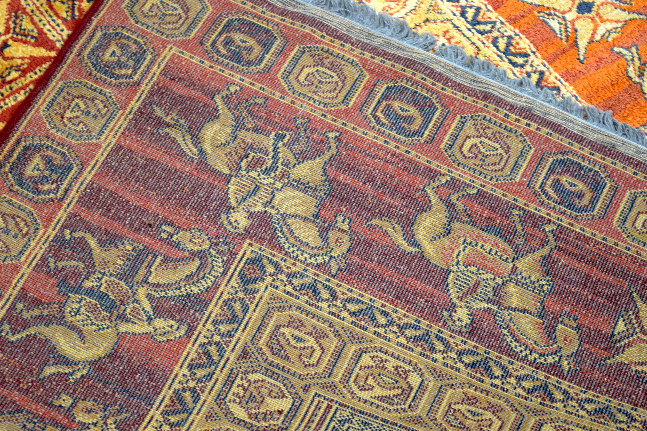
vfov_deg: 16.6
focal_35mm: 82
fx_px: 1483
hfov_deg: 24.6
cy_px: 216
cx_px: 324
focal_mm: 55
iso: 400
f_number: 5.6
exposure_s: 1/80
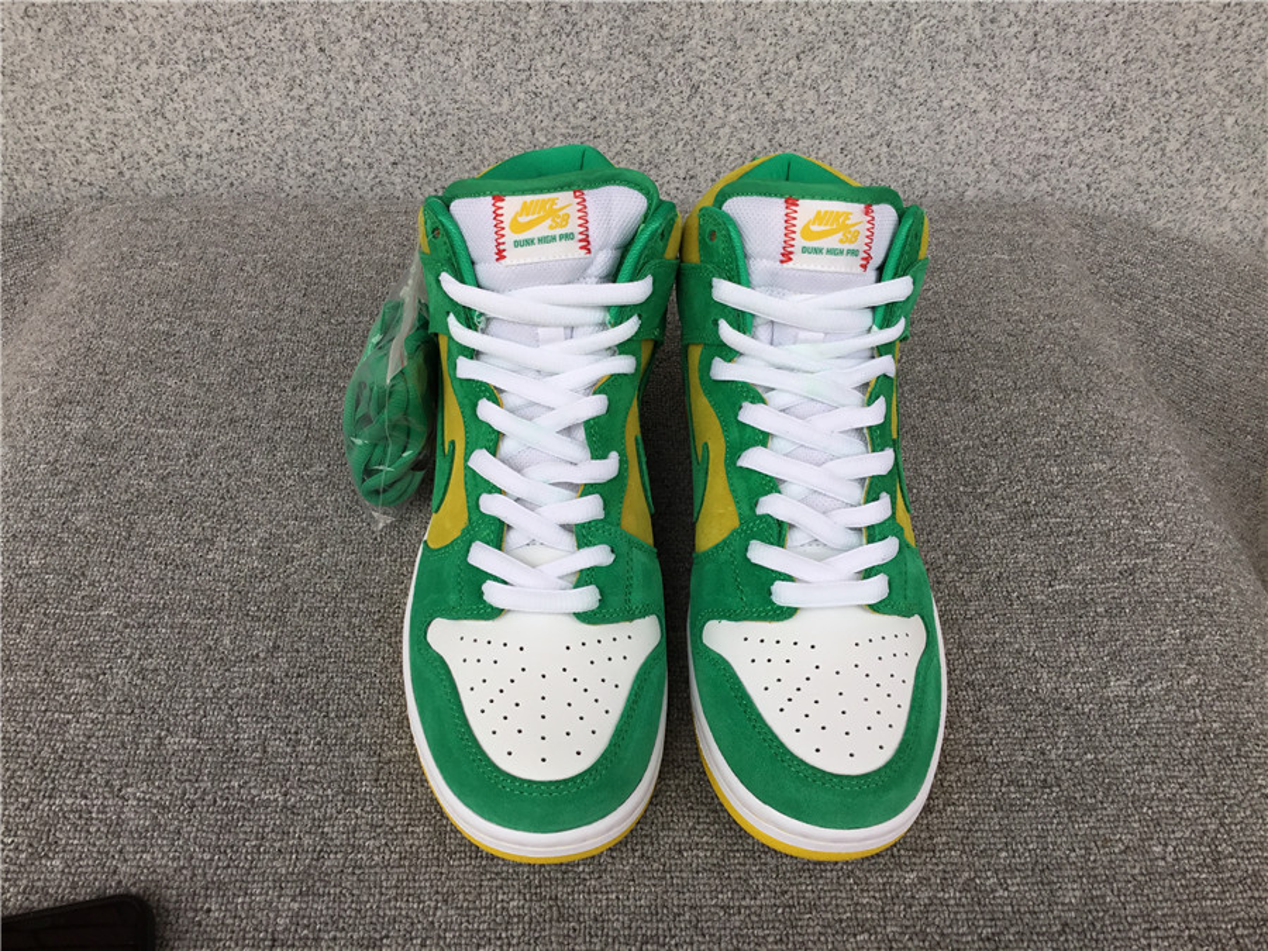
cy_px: 476
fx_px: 1136
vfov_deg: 45.4
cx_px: 634
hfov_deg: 58.4
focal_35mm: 31
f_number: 2.4
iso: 25
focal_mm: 3.3
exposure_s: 1/154
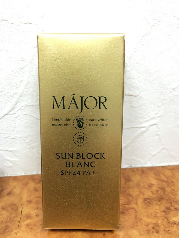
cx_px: 90
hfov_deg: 48.2
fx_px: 200
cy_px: 119
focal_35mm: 29
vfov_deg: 61.7
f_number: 2.2
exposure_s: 1/30
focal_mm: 4.15
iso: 64
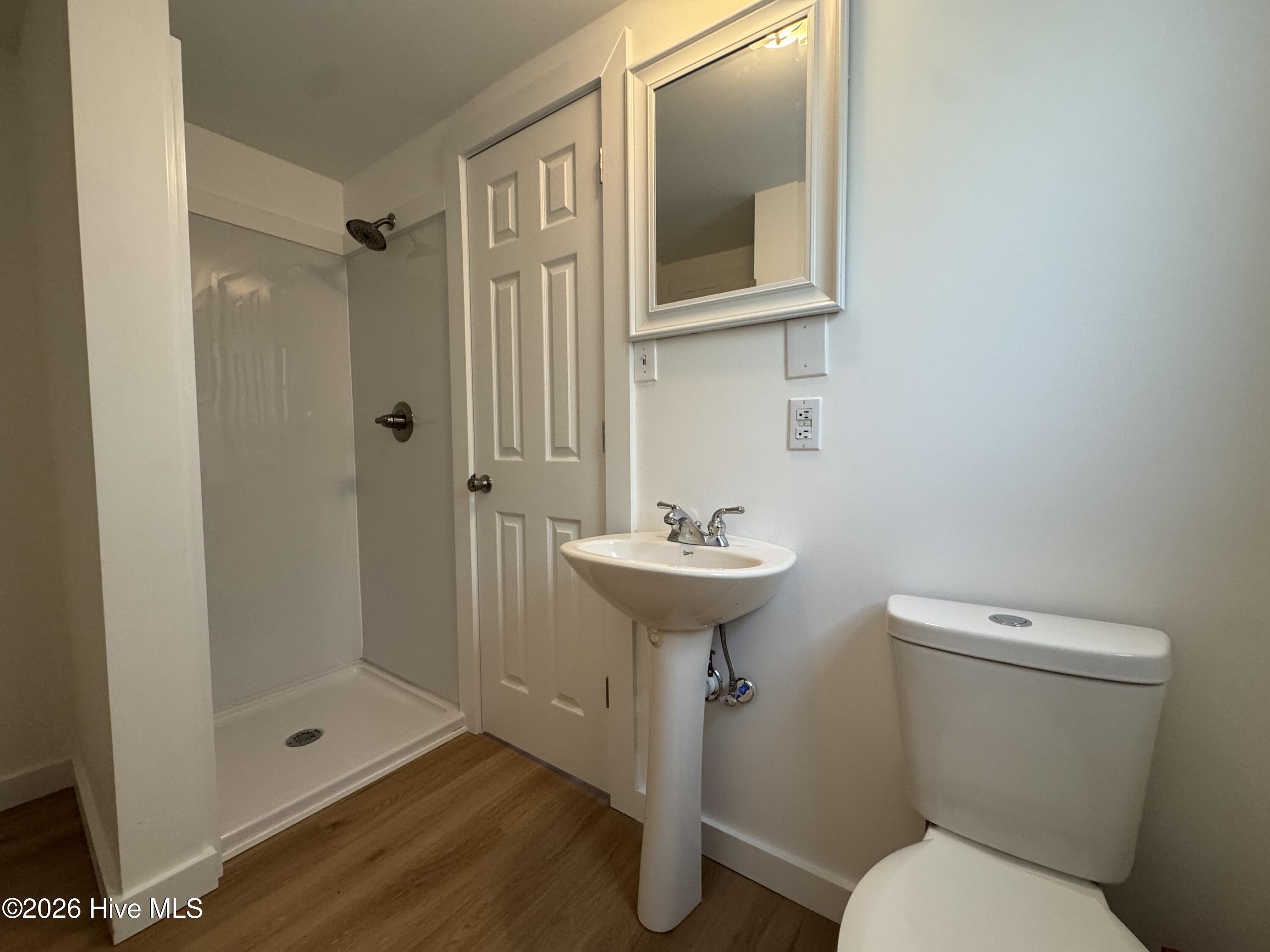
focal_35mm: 14
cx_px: 635
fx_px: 514
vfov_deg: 85.7
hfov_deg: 102.1
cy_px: 476
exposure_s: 1/120
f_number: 2.2
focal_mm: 2.22
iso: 250
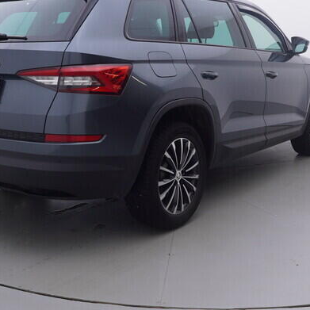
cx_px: 150
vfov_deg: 33.7
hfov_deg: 33.9
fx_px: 508
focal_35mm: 50
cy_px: 105
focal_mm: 15
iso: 200
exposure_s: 1/80
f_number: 5
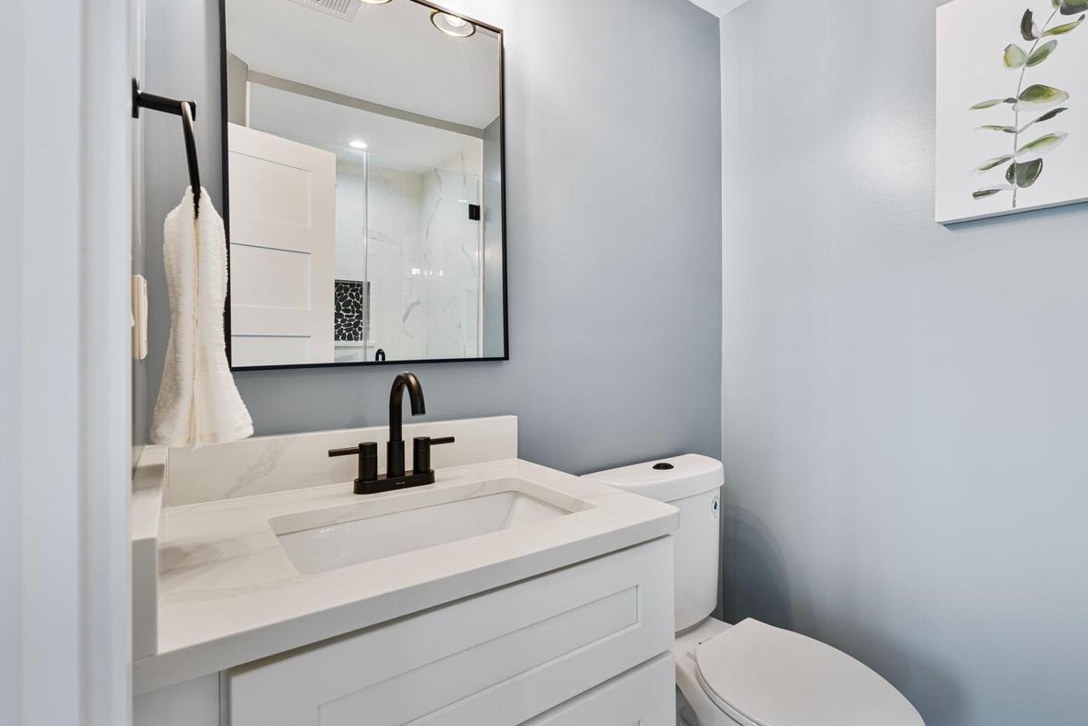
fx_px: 514
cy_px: 373
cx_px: 590
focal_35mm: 17
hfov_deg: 93.1
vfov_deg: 70.4
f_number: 11
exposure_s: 1/2.5
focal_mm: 14
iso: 320
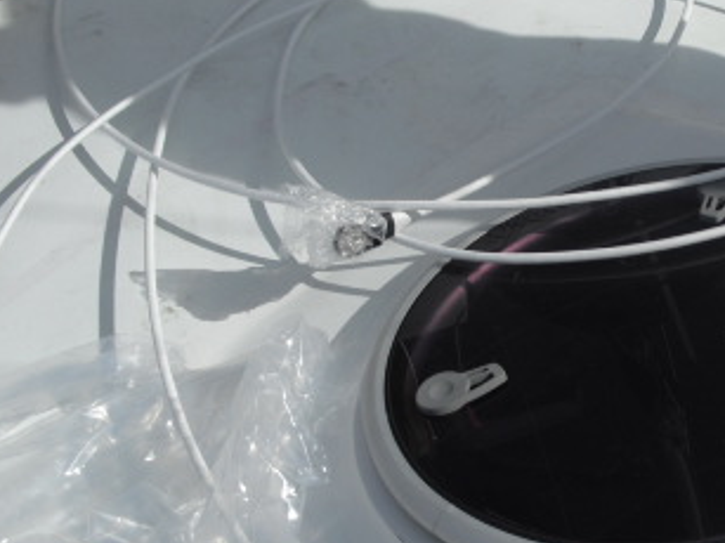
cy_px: 307
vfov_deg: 19.6
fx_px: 1570
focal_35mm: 75
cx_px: 659
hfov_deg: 25.2
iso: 64
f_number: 7.8
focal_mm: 6.3
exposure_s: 1/400
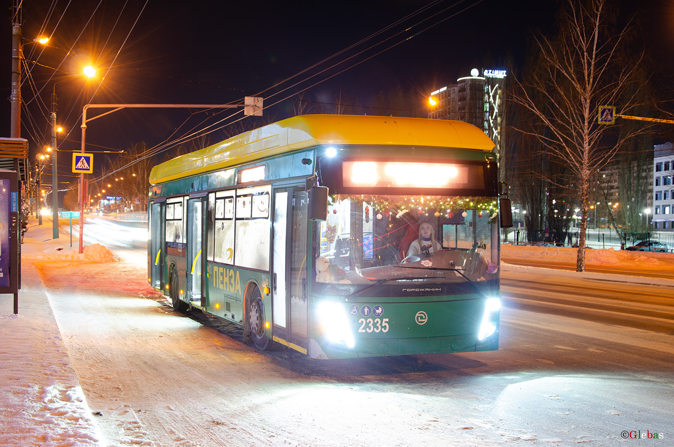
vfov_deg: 34.1
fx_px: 729
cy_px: 224
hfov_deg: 49.6
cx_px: 337
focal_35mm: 39
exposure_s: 3
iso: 100
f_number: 4
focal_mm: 26
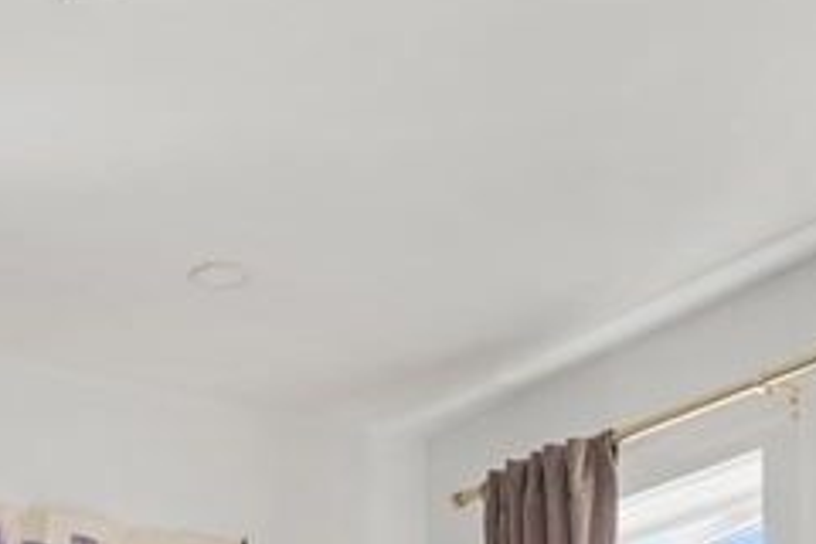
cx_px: 133
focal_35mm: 83
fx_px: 1884
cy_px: 1056
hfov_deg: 24.0
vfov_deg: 14.1
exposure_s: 1/4
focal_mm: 19.5
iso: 320
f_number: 7.1
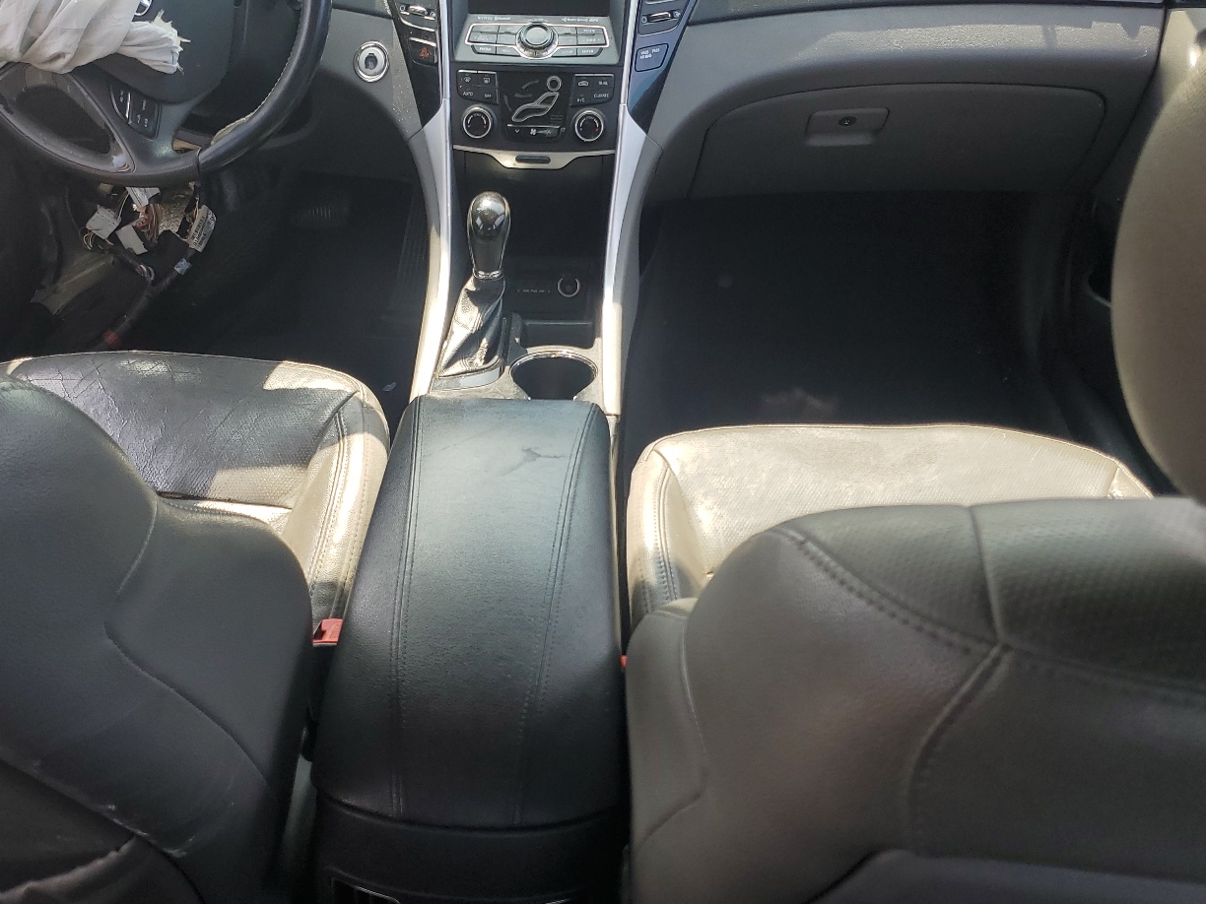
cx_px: 510
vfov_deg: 41.5
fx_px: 1185
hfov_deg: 53.7
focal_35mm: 34
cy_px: 349
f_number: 1.5
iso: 50
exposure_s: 1/417
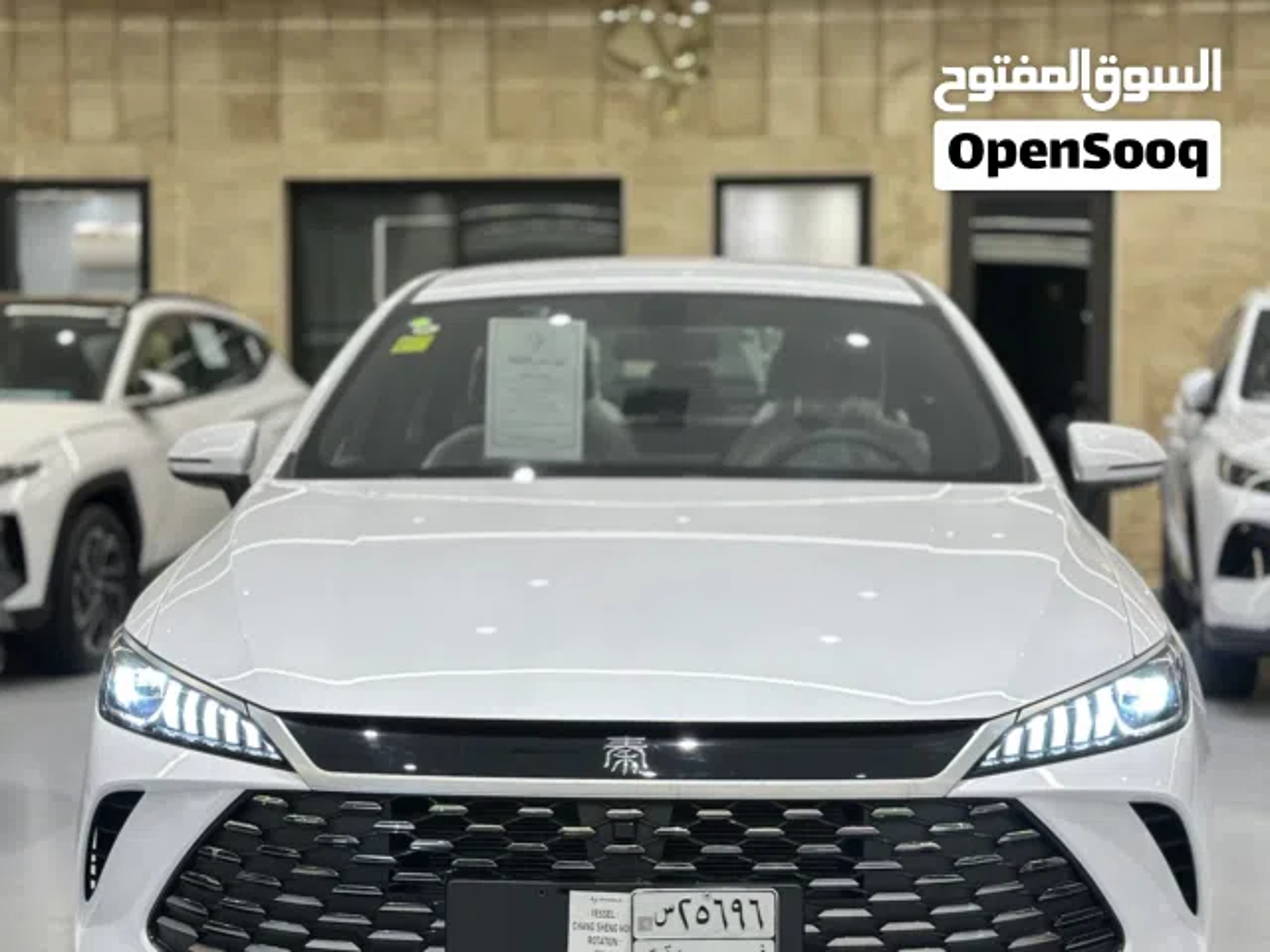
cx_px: 635
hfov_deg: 39.7
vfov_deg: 30.3
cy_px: 476
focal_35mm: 48
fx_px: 1761
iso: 125
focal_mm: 6.86
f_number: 1.78
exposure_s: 1/101
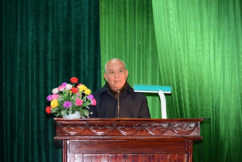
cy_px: 81
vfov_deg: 11.4
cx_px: 121
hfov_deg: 17.1
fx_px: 807
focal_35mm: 120
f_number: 4
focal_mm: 120
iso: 640
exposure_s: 1/40
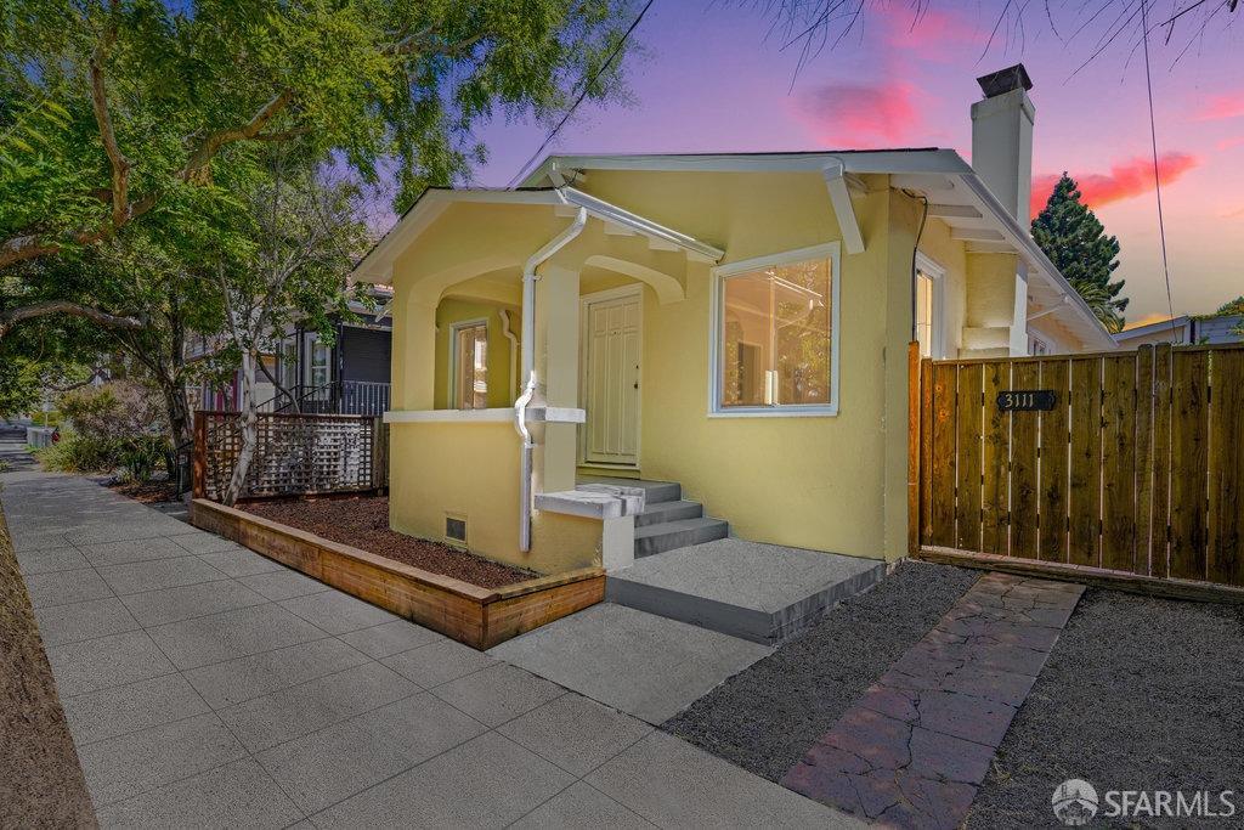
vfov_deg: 70.5
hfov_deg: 93.3
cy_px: 415
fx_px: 587
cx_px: 622
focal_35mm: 17
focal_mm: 17
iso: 100
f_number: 8
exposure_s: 1/13
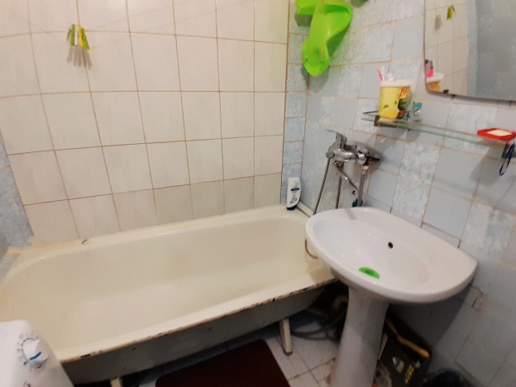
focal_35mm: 17
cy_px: 194
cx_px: 258
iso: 100
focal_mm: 1.46
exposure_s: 1/25
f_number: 2.2
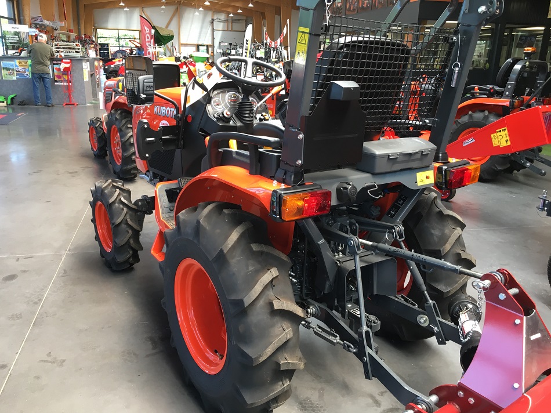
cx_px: 276
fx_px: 461
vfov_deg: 48.2
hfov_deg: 61.7
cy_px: 206
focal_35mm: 29
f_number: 2.2
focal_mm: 4.15
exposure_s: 1/33
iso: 25
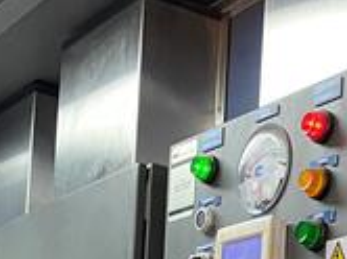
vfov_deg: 12.1
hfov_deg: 17.3
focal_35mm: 113
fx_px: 1131
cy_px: 460
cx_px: 272
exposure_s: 1/53
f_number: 1.8
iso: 200
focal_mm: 4.25
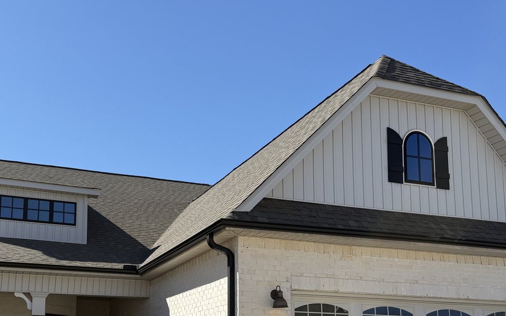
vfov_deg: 28.2
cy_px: 276
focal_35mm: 44
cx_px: 200
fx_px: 607
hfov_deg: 45.0
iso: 80
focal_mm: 6.76
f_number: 1.78
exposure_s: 1/3759
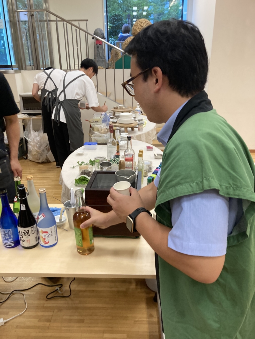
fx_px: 275
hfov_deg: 49.7
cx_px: 128
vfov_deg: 63.4
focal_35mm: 28
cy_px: 170
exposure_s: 1/50
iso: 125
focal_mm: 3.99
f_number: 1.8
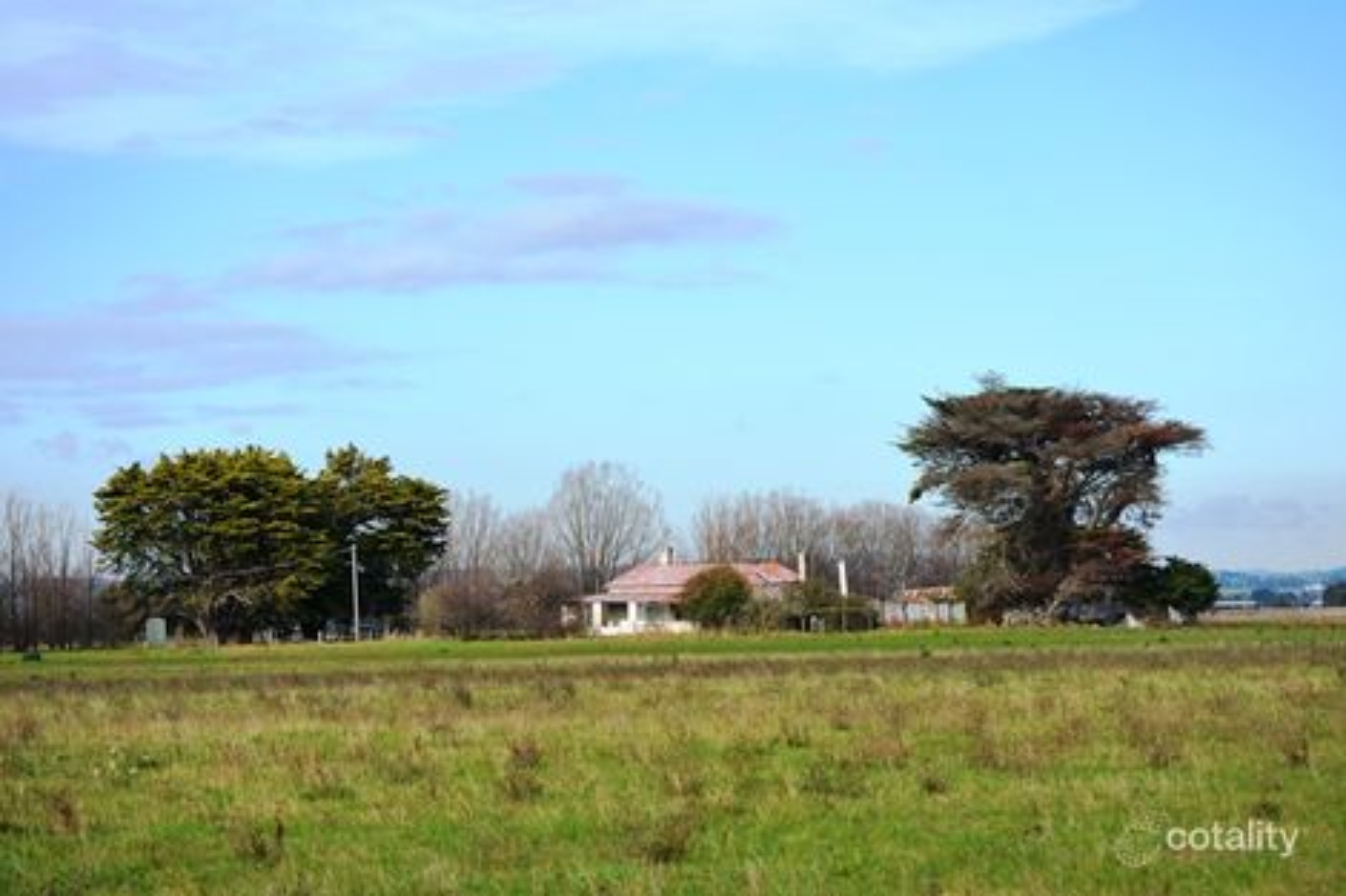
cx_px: 673
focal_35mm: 102
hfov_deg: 20.0
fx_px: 3812
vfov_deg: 13.4
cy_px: 448
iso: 200
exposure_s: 1/640
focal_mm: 68
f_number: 6.3
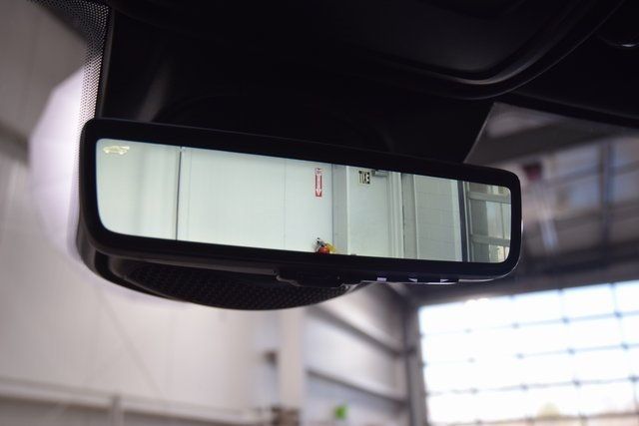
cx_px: 320
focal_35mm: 38
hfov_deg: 51.3
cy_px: 213
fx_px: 666
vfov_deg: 35.5
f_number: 4
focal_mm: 25
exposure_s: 1/60
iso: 560
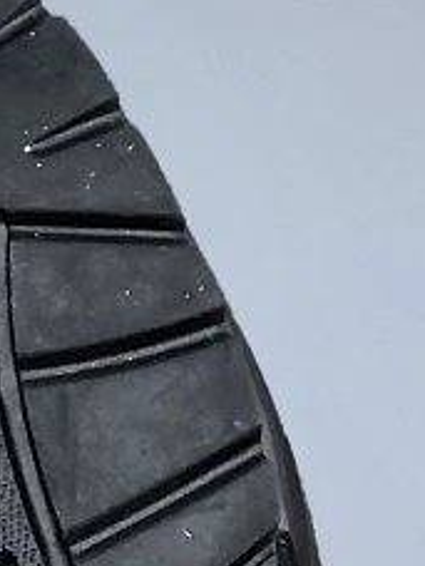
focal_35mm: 360
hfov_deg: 4.1
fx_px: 5893
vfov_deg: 5.4
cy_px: 1182
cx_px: 65
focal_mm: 6.6
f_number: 2.8
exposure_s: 1/33
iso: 25
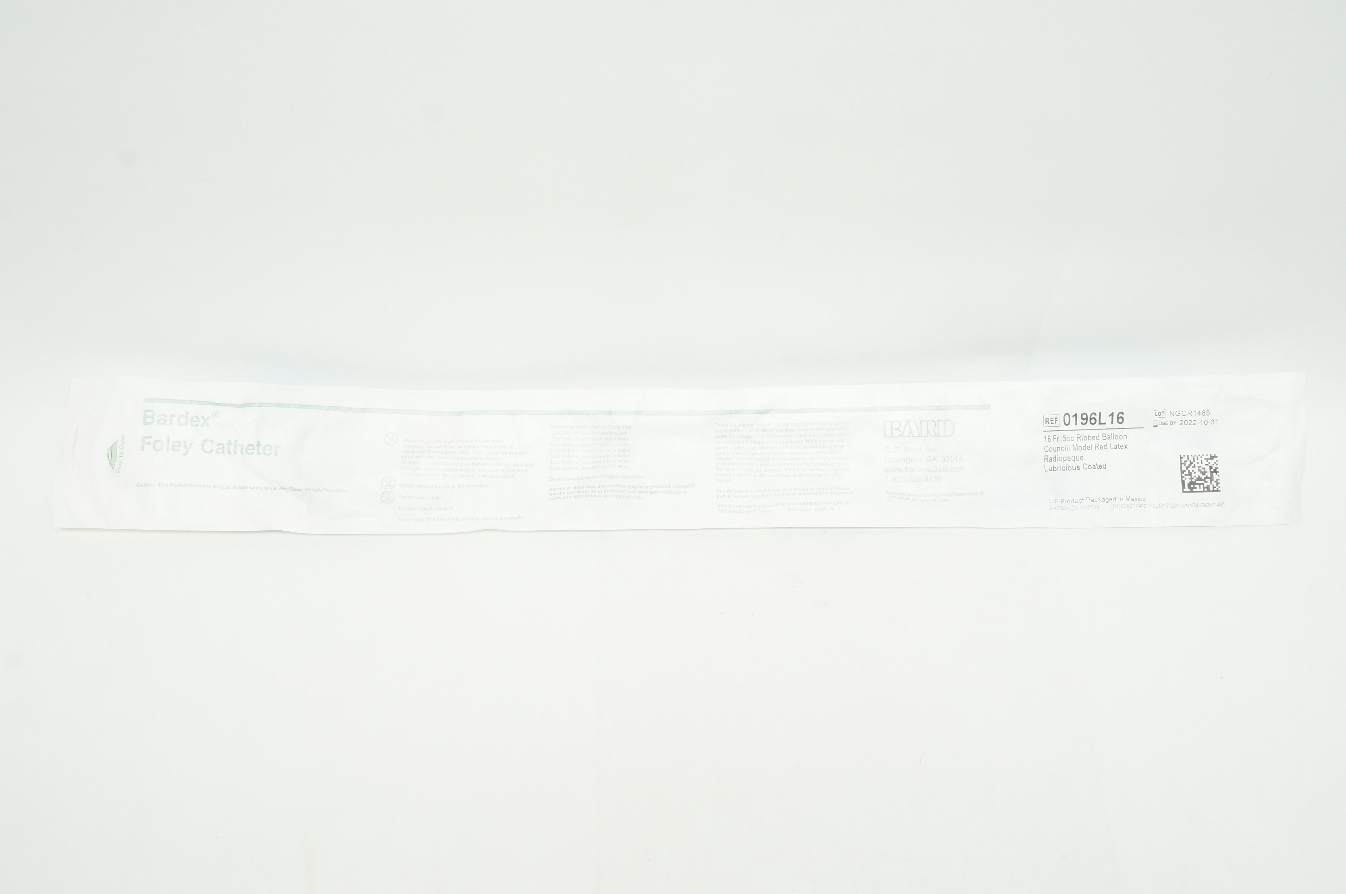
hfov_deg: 62.0
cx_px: 673
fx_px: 1120
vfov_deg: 43.5
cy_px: 447
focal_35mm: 30
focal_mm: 20
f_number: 11
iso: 400
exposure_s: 1/15
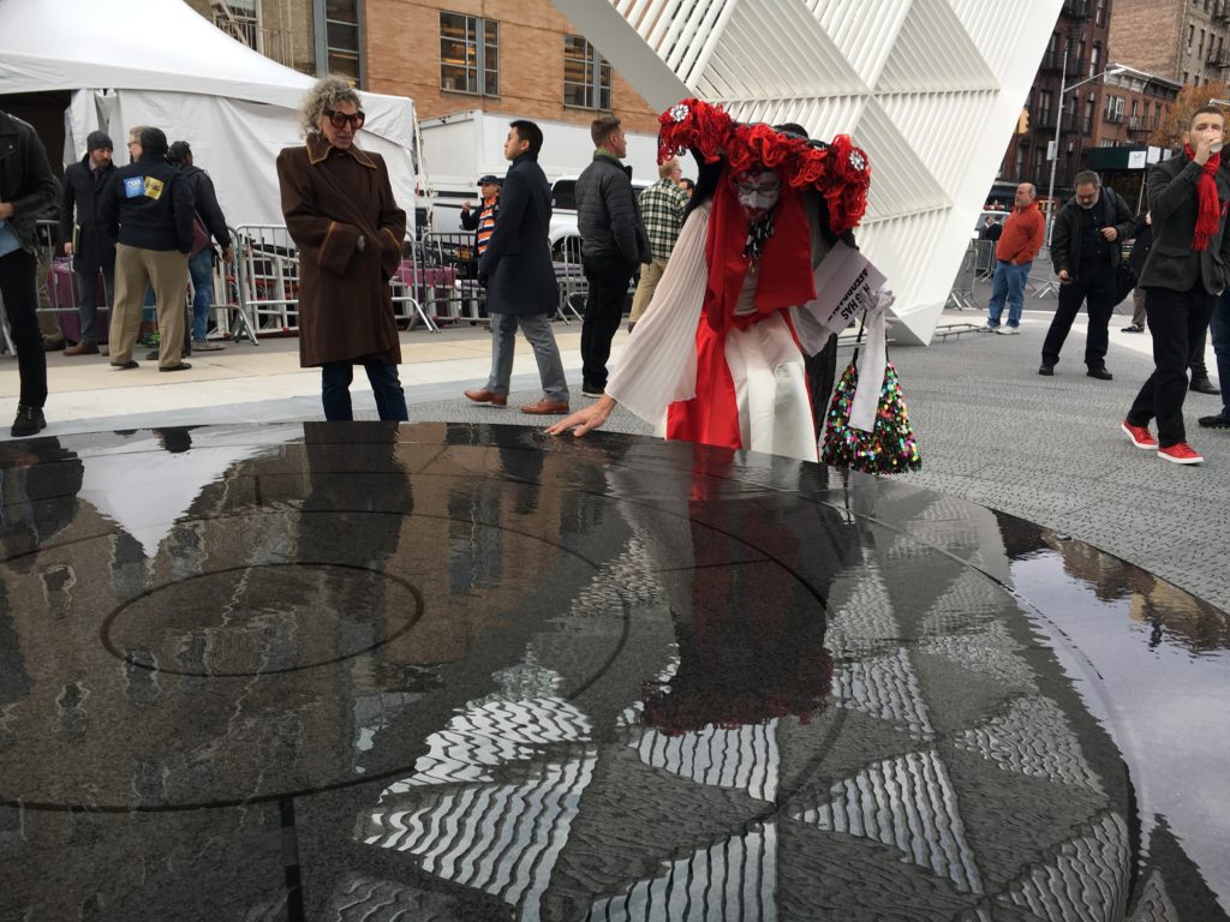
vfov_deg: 48.2
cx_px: 615
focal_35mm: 29
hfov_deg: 61.7
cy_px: 461
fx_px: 1030
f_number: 2.2
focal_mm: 4.15
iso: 25
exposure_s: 1/239
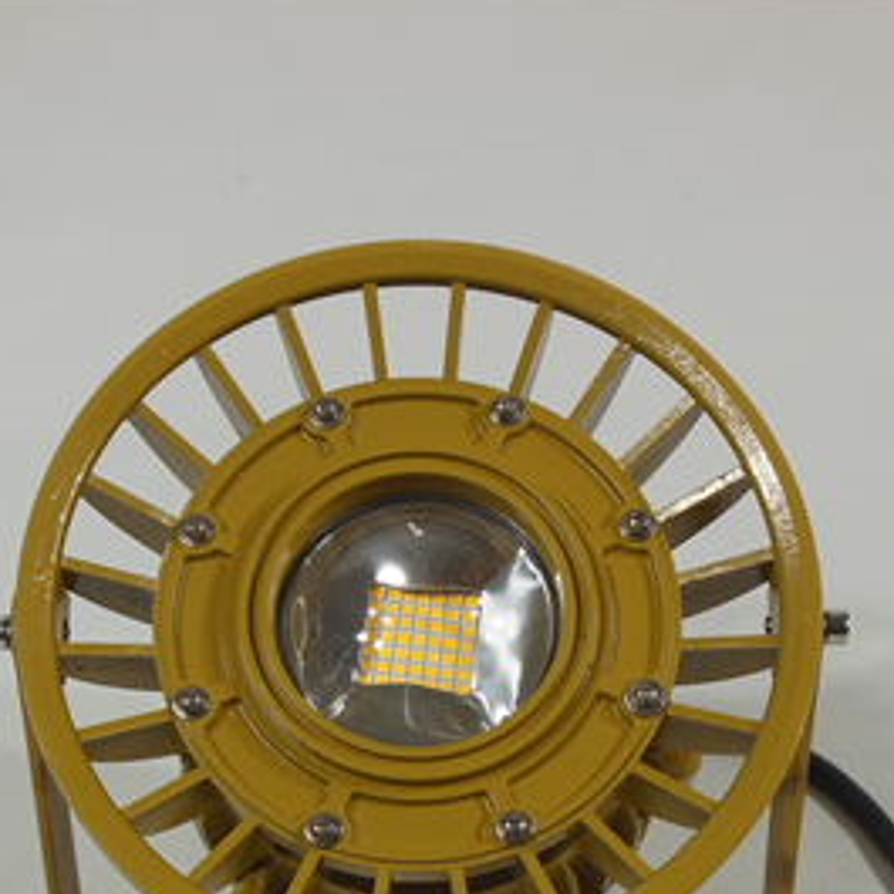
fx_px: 1928
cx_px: 445
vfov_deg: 25.5
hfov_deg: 26.1
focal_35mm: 66
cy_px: 746
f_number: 3.5
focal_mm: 6
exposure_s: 1/125
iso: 125
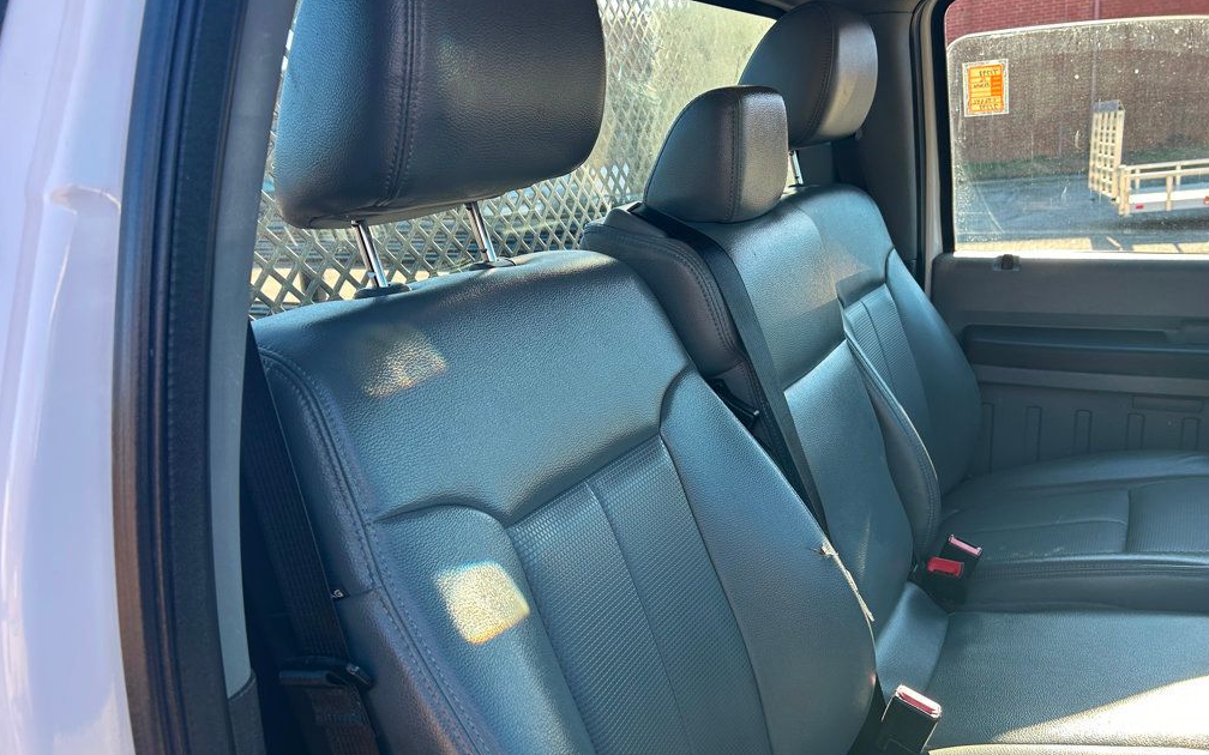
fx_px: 923
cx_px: 609
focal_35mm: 28
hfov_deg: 66.5
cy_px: 388
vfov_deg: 44.5
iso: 40
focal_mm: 5.7
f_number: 1.5
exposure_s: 1/240
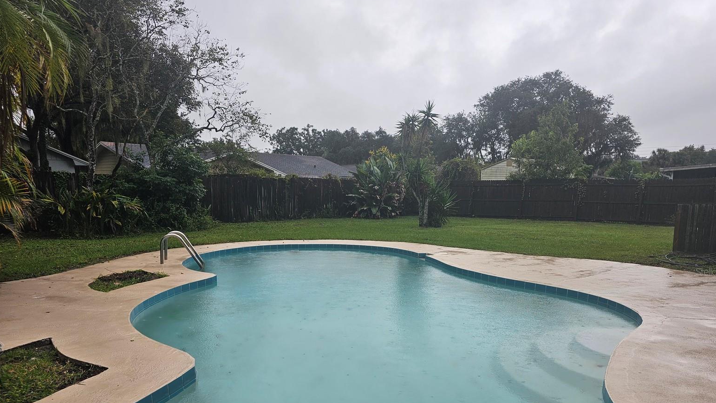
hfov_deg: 71.9
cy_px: 271
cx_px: 368
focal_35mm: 26
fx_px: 494
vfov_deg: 43.7
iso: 10
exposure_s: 1/385
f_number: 1.7
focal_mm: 6.3
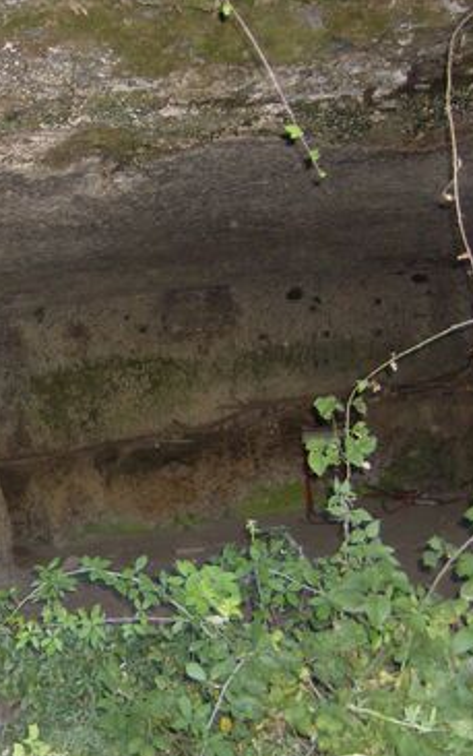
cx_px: 8
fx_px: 1072
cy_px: 381
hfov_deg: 23.9
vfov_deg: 38.9
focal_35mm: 52
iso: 200
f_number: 2.8
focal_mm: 6
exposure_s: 1/60
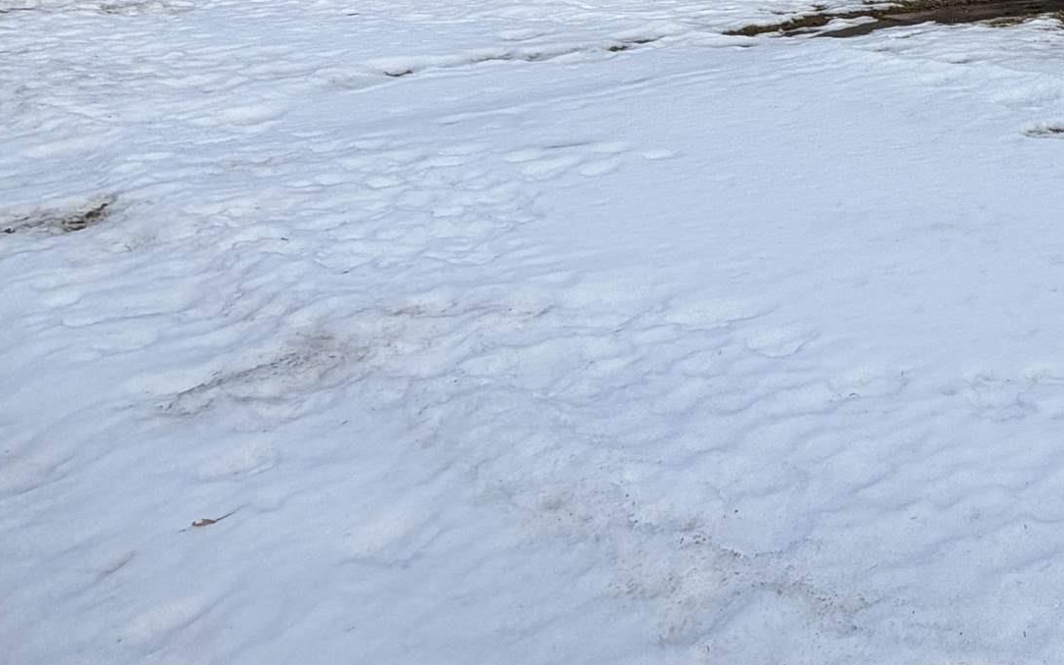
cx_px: 1355
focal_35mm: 42
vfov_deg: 27.9
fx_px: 1218
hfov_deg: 34.6
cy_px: -62
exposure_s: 1/901
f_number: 2.2
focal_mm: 2.22
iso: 20
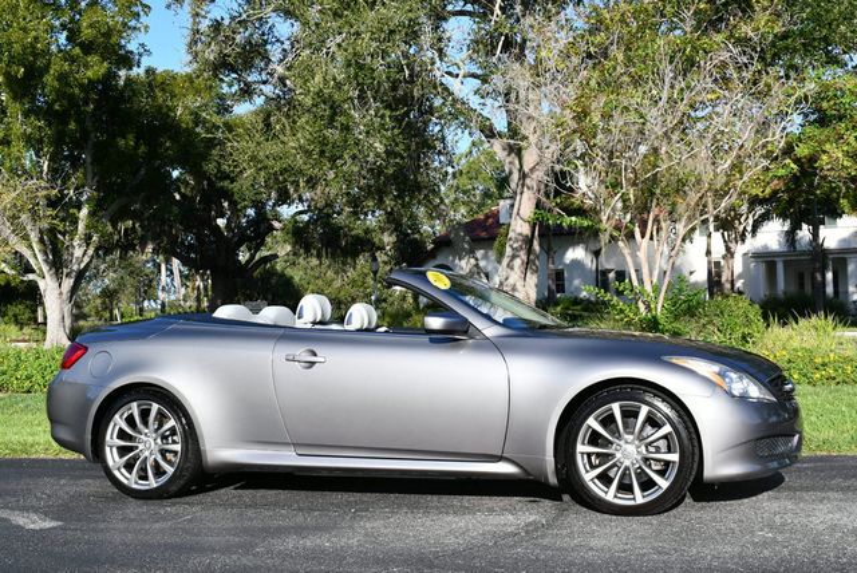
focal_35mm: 48
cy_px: 286
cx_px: 428
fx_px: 1144
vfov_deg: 28.1
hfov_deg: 41.1
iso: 110
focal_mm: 24
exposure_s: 1/250
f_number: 8
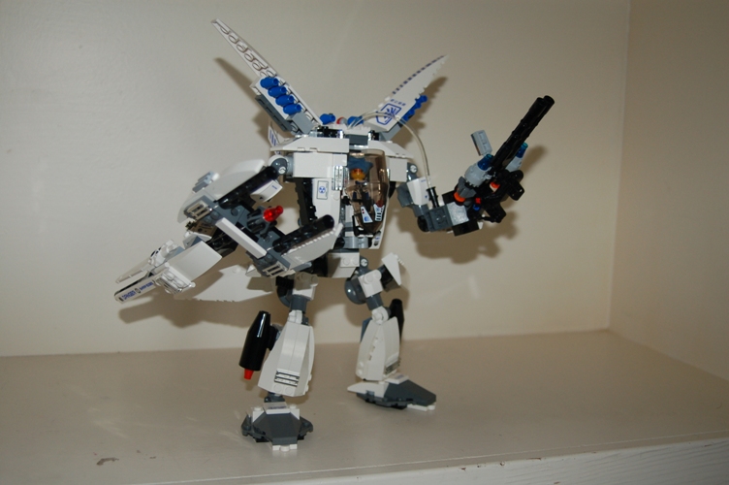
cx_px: 364
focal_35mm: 48
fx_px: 971
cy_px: 242
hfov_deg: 41.1
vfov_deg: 28.0
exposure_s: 1/60
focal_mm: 32
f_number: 3.8
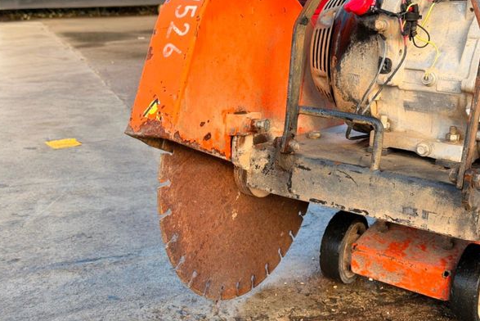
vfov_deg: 26.5
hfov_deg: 38.9
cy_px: 139
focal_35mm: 51
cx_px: 236
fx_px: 680
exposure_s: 1/216
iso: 64
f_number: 1.78
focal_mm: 6.76
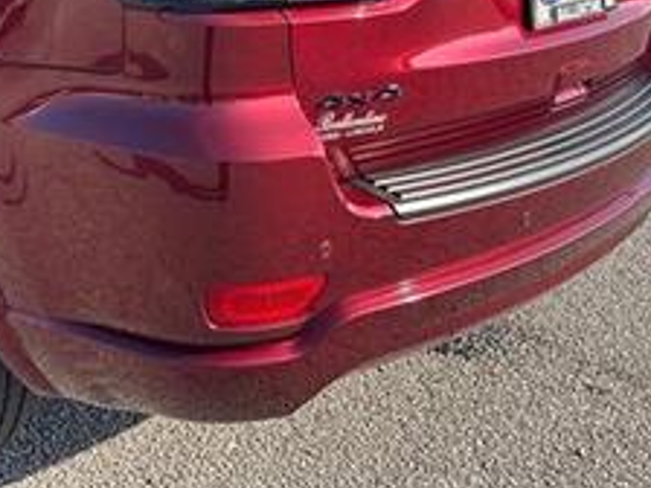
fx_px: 1016
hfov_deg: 34.5
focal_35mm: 54
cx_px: 131
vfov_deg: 25.6
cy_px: -6
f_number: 1.78
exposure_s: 1/1639
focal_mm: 6.86
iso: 80
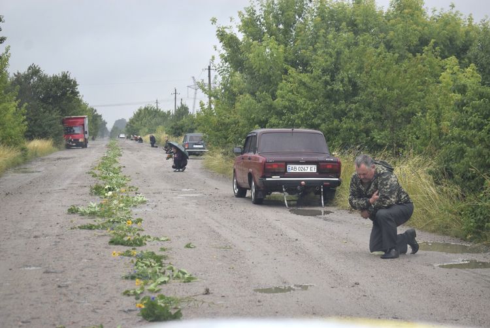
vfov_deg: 16.6
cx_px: 245
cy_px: 164
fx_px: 1124
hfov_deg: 24.6
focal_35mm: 82
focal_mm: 55
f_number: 5.6
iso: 800
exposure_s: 1/640
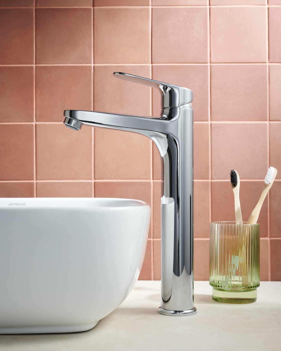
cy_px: 152
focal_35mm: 57
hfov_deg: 26.7
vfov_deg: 33.0
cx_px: 140
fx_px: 592
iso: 100
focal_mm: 50
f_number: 11
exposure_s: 1/125
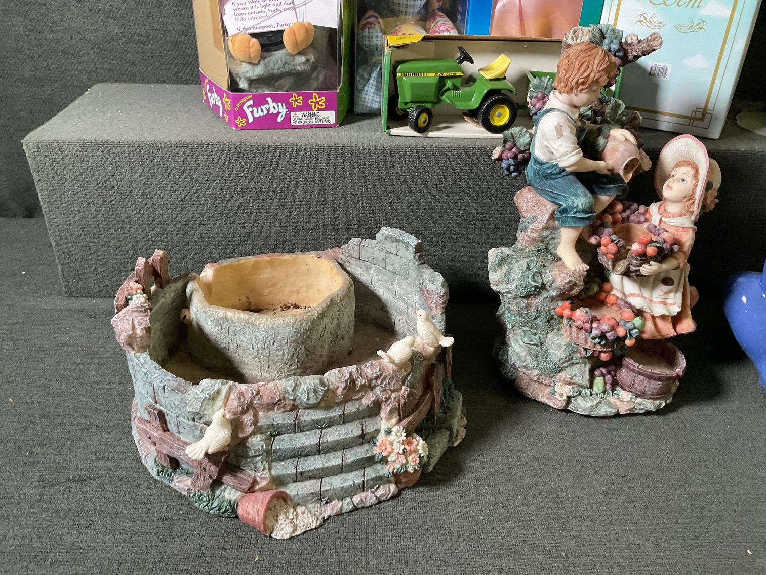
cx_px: 383
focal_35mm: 29
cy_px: 288
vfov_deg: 48.2
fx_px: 642
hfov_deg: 61.7
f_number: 1.8
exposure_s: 1/60
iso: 200
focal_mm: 3
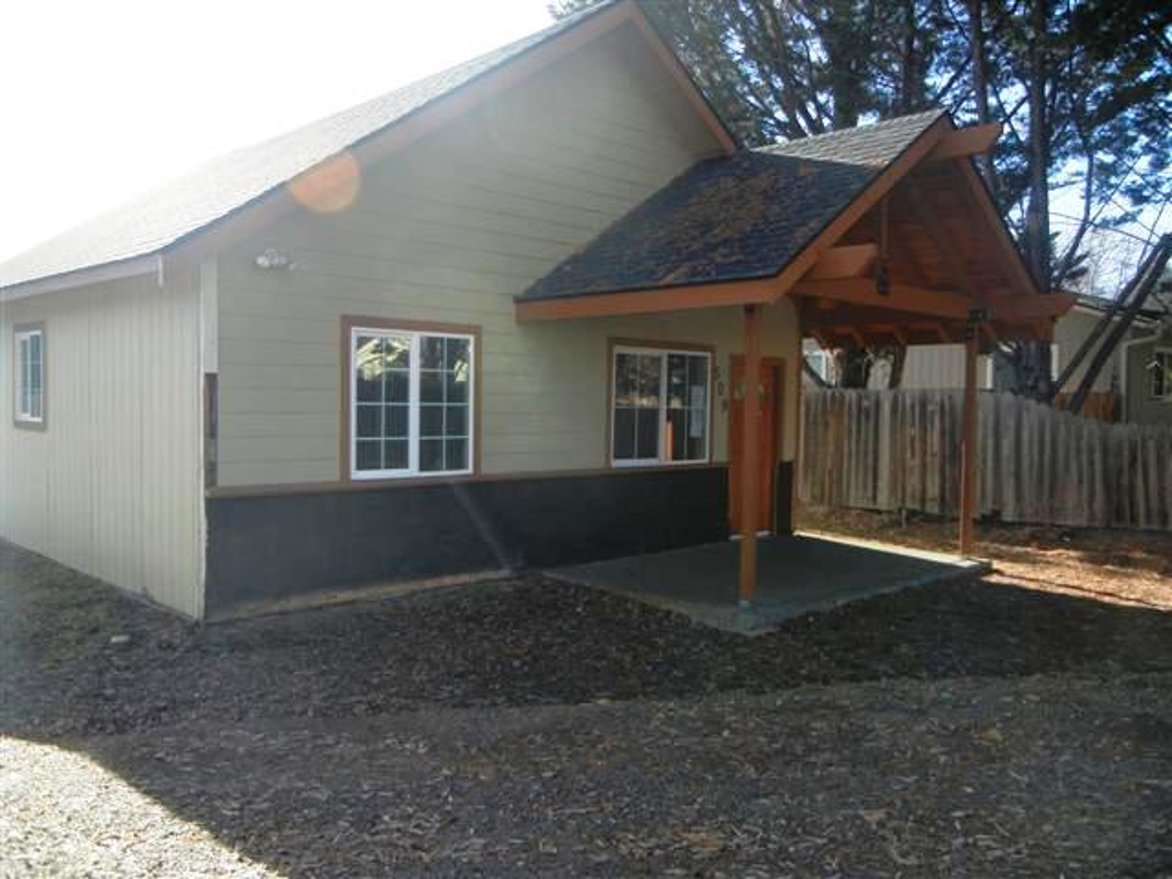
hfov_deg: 60.0
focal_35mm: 30
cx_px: 586
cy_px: 440
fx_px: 1016
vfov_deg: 46.8
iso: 160
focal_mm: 5.4
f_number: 3.5
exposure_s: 1/472
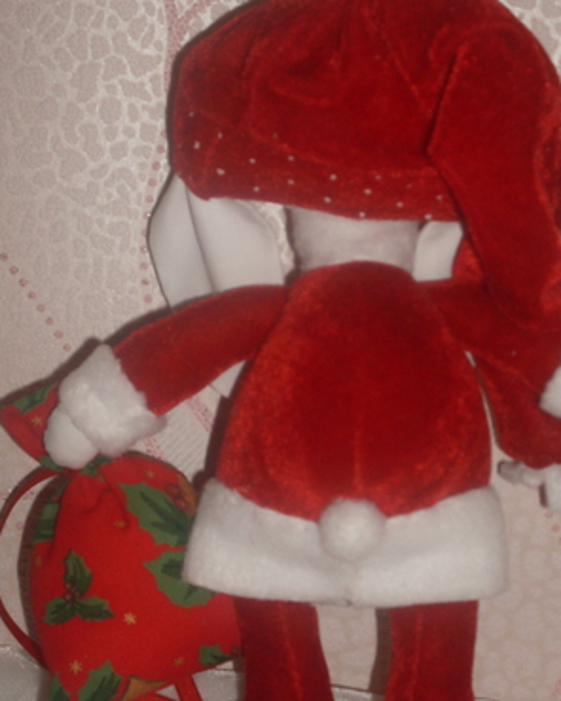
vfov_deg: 22.0
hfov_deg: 17.6
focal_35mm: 87
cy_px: 402
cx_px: 335
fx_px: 1806
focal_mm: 9.9
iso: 100
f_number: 3.4
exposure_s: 1/45
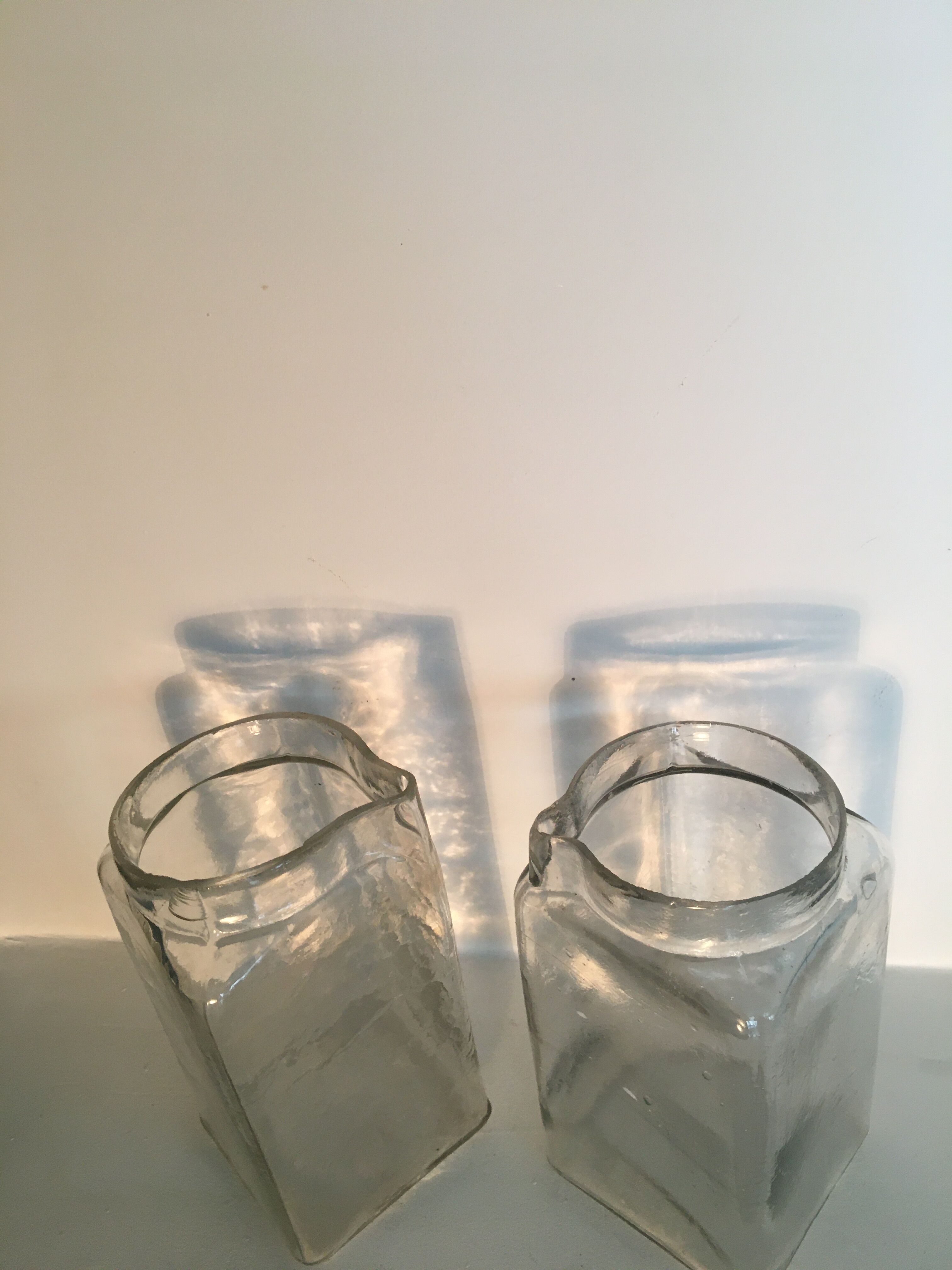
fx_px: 1063
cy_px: 635
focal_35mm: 29
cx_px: 476
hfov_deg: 48.2
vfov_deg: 61.7
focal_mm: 4.15
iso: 100
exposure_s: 1/33
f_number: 2.2
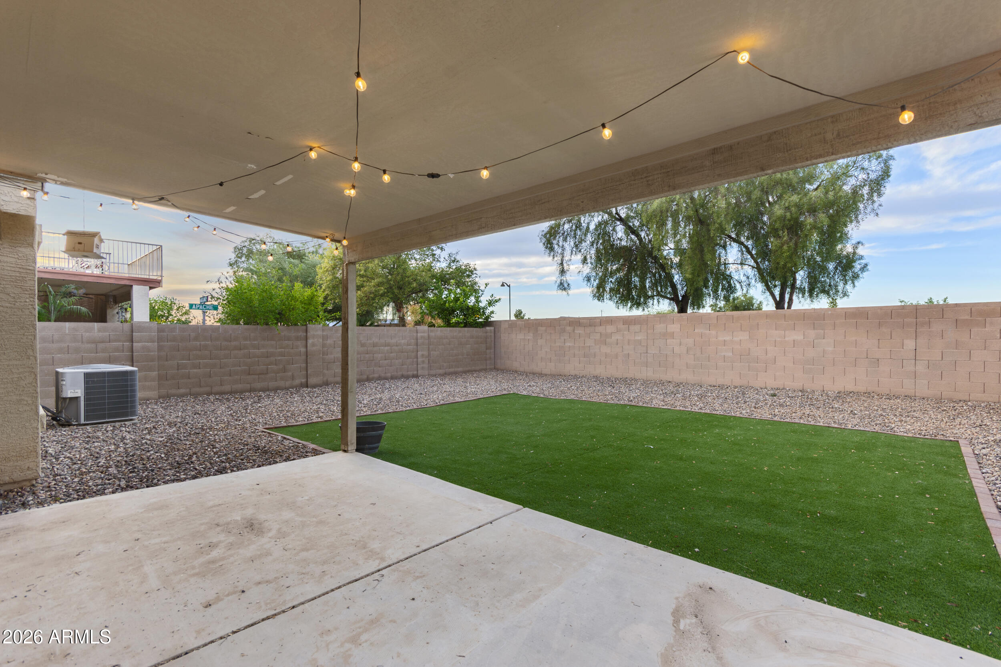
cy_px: 334
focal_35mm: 15
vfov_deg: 77.3
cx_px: 500
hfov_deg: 100.4
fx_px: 417
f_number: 8
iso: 100
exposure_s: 1/25
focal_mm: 10
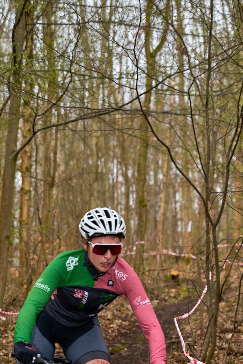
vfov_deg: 15.9
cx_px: 96
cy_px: 298
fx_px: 1295
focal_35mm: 128
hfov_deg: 10.7
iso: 100
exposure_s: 1/250
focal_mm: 70
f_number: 4
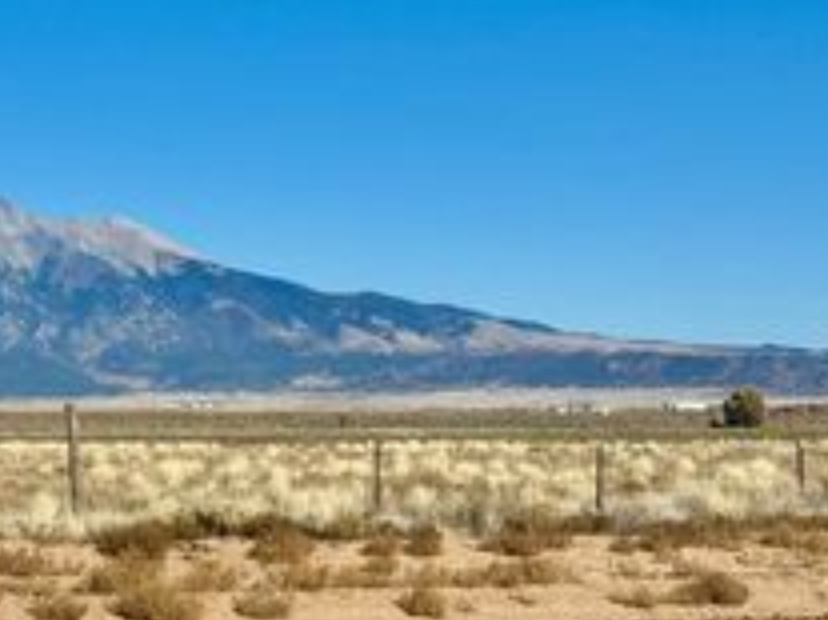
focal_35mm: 116
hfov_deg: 16.5
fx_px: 2773
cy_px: 494
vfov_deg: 12.7
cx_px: -68
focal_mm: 6.76
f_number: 1.78
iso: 64
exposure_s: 1/7937
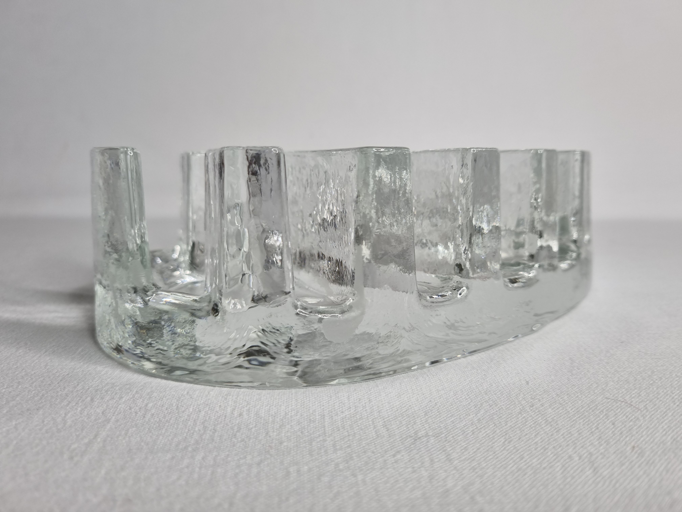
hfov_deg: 67.3
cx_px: 341
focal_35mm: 26
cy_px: 256
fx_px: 512
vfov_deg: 53.1
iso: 50
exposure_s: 1/124
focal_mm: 5.4
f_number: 1.8
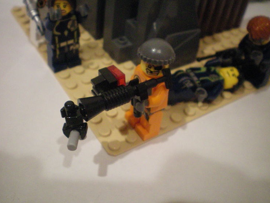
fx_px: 320
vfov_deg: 35.1
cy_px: 108
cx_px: 130
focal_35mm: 41
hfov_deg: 45.8
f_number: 3.1
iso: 400
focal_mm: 6.3
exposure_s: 1/15
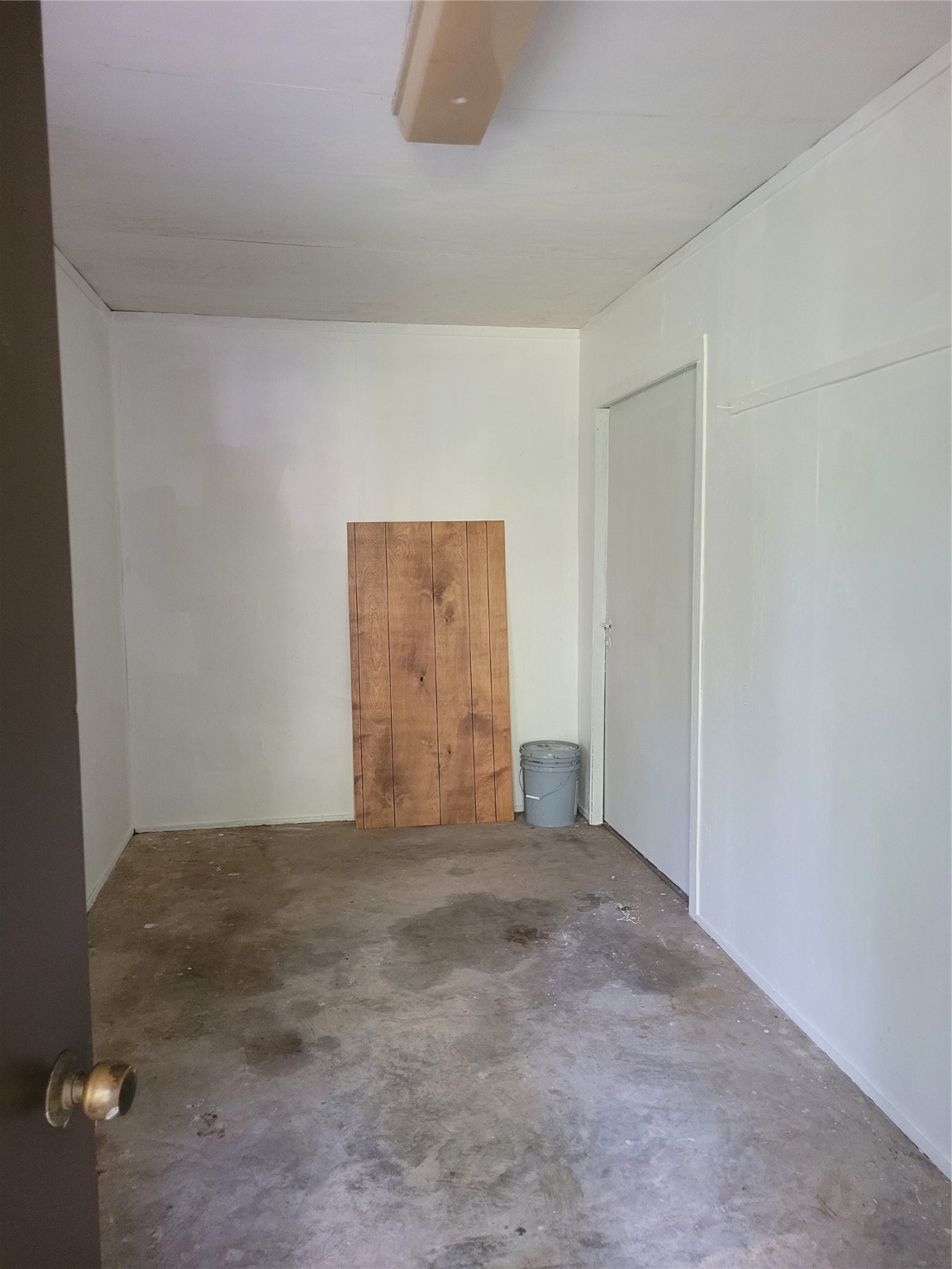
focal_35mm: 26
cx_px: 476
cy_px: 634
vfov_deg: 67.3
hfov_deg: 53.1
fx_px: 953
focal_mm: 5.4
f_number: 1.8
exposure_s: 1/40
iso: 500
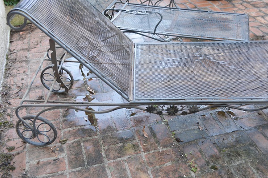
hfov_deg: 53.1
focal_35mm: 36
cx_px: 134
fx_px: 268
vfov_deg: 36.9
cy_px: 89
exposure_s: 1/80
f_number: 4.2
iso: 400
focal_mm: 24
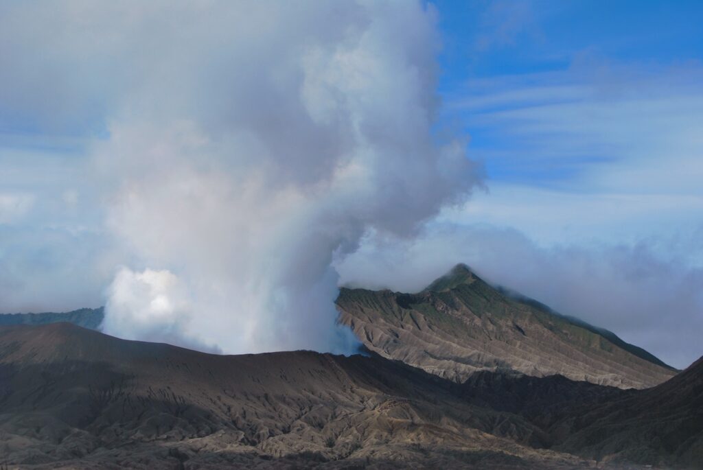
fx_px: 1613
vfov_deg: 16.6
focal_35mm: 82
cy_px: 235
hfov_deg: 24.6
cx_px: 352
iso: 100
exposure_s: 1/320
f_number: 9
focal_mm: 55
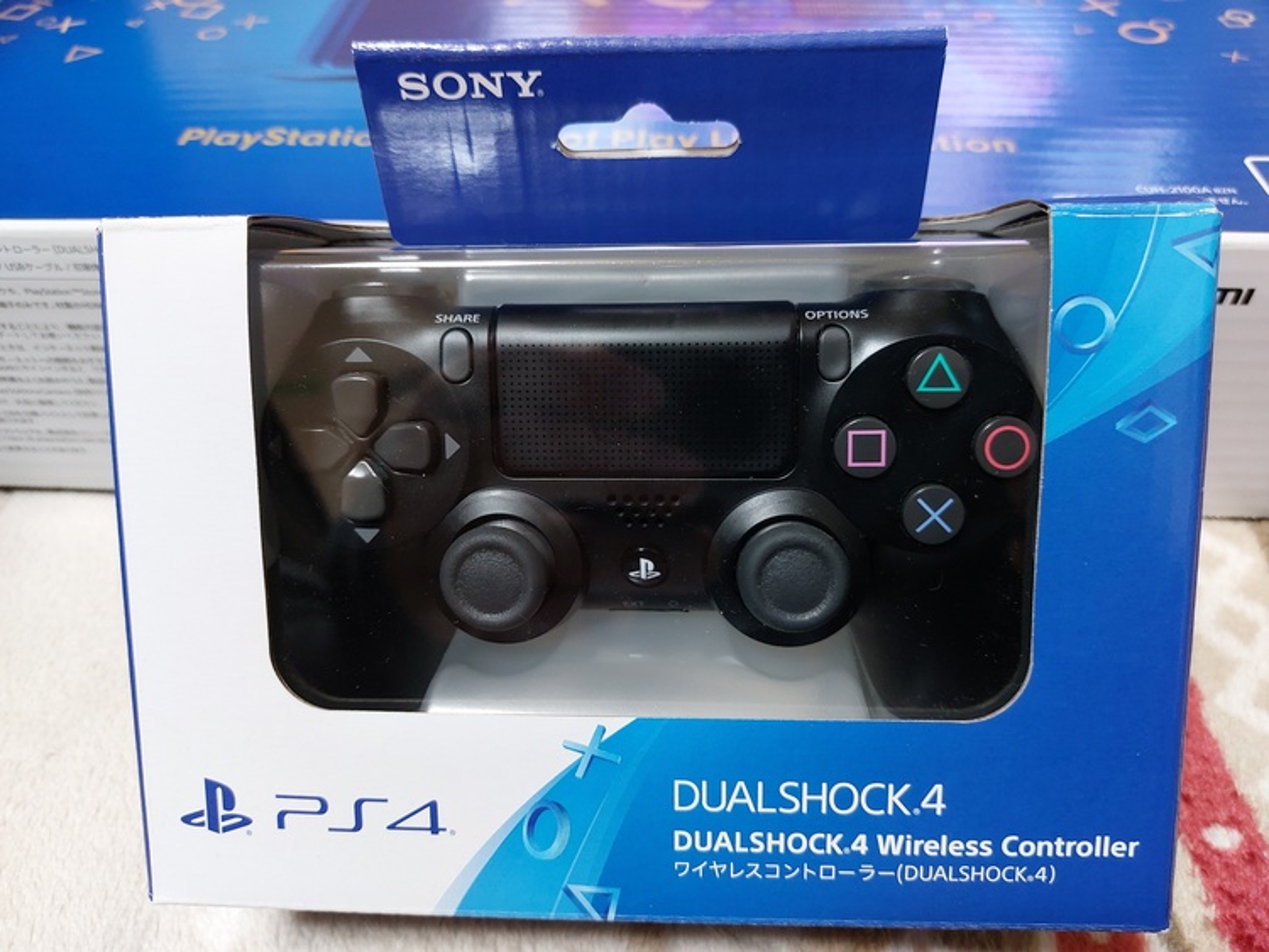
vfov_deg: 56.8
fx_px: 880
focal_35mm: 24
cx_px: 634
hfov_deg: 71.6
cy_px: 476
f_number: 1.8
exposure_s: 1/40
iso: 320
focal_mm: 5.23
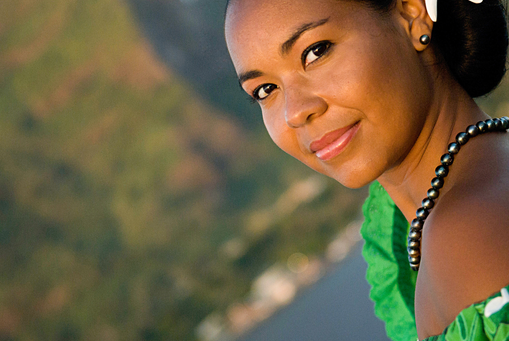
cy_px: 149
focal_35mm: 103
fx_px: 1453
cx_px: 260
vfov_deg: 13.4
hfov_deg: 19.9
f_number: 2.8
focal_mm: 55
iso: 320
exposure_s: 1/800
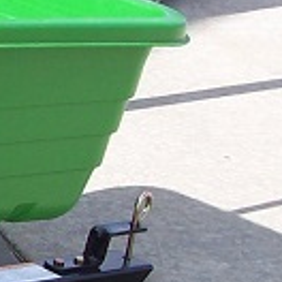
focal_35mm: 220
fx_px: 2028
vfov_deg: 8.0
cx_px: -352
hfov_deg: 7.5
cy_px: 126
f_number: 5.6
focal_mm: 7
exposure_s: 1/250
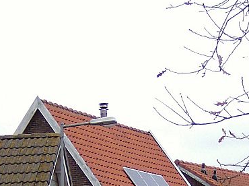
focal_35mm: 155
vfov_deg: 9.3
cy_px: 254
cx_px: 141
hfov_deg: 12.8
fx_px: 1113
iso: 187
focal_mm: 9.3
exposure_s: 1/88
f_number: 3.4
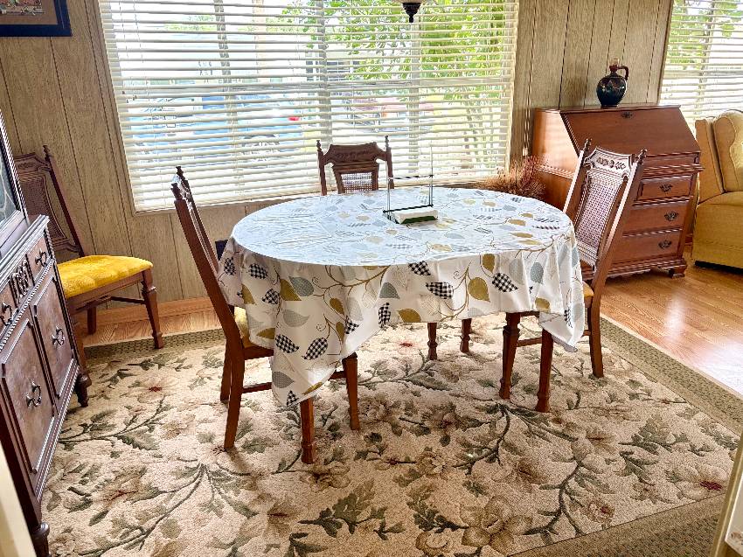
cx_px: 372
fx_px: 558
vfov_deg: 53.0
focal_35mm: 26
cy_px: 278
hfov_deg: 67.3
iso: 125
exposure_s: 1/167
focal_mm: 5.96
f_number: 1.6
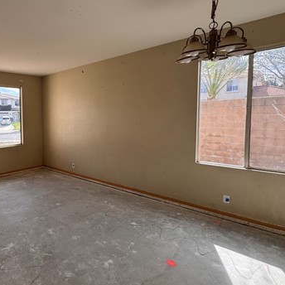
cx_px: 48
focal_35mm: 23
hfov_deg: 60.5
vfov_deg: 67.2
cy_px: 132
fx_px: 214
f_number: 2.2
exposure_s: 1/307
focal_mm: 2.22
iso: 40
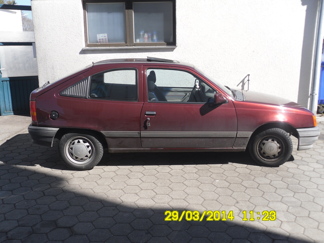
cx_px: 162
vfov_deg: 32.2
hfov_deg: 42.1
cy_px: 122
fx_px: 421
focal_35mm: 45
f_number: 8.2
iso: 80
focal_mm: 6.3
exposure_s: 1/94
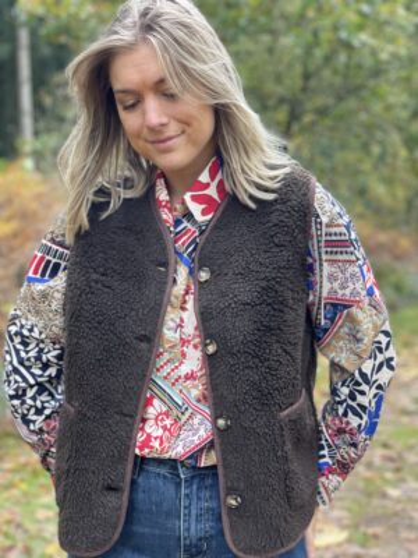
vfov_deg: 36.8
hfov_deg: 28.0
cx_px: 209
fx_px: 837
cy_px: 279
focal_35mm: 52
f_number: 2
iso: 80
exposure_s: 1/122
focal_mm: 6
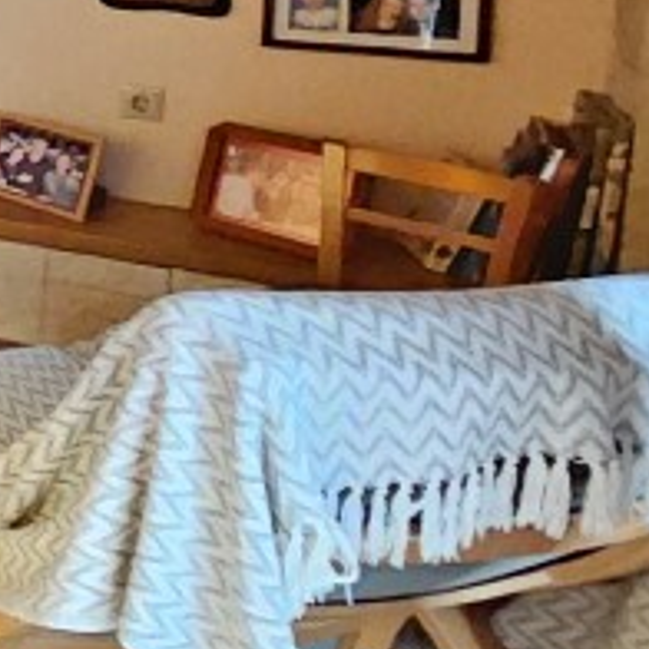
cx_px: -954
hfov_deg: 14.7
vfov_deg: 26.0
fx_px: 1273
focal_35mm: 60
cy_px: -103
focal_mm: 2.2
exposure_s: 1/25
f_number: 2.2
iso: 4000
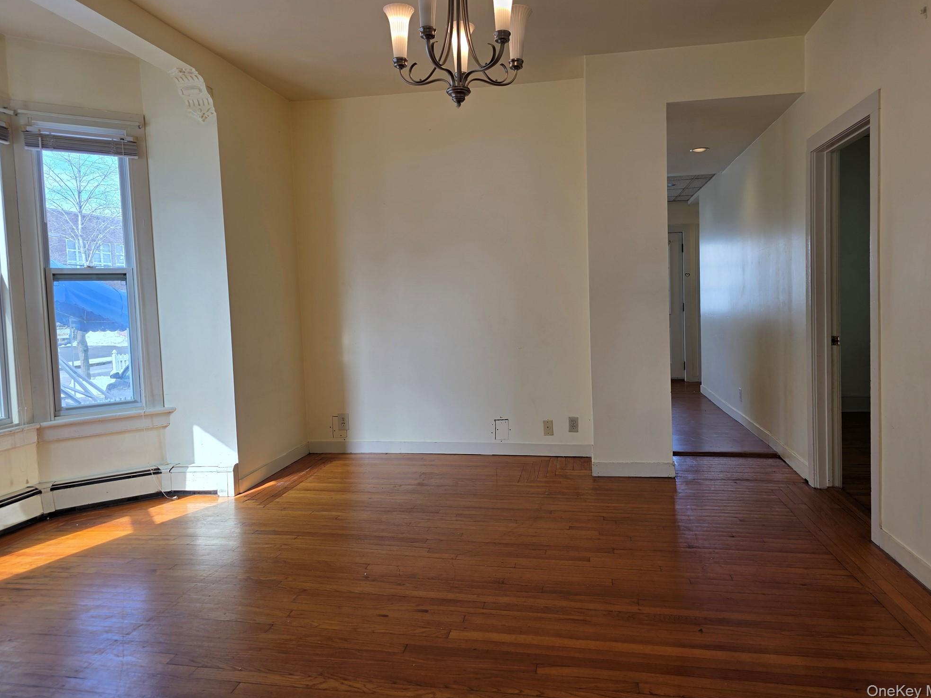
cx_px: 478
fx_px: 645
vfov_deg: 56.8
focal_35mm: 24
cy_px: 338
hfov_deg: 71.6
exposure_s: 1/120
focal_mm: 6.3
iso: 20
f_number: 1.7
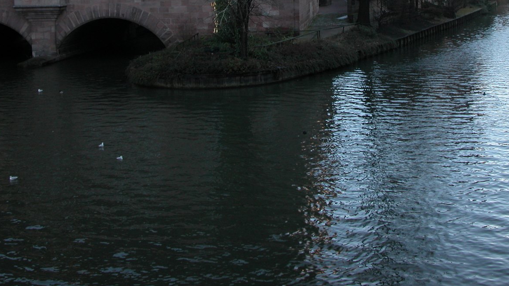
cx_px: 284
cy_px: 0
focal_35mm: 57
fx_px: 769
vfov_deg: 20.4
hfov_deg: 36.6
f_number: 4
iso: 100
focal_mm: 8.9
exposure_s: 1/140
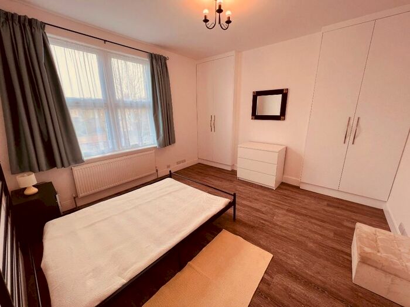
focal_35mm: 13
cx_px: 205
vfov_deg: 89.9
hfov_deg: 106.2
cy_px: 154
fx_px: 154
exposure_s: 1/122
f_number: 1.8
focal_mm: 1.57
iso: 64
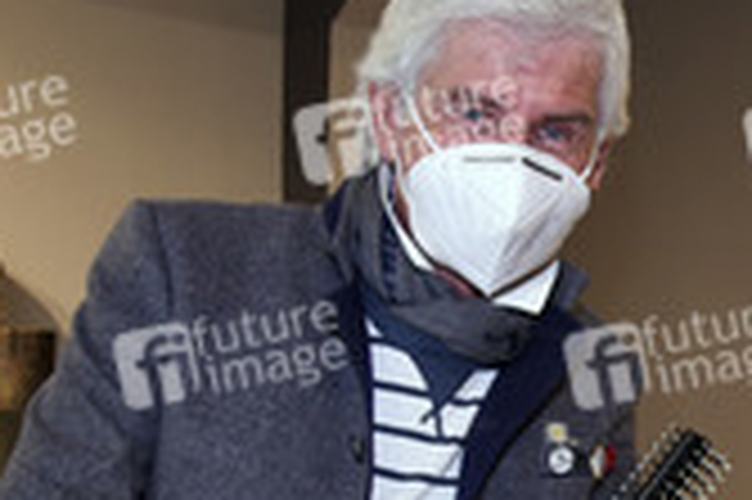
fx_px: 1356
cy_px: 468
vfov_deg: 20.4
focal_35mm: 65
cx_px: 741
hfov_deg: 29.1
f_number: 6.3
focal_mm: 24
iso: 2000
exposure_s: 1/60
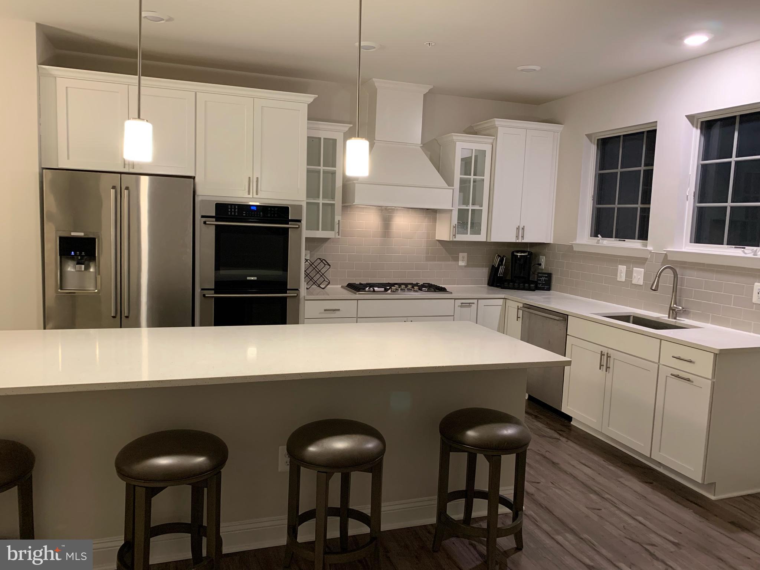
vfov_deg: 53.1
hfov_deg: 67.3
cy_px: 285
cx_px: 380
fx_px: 571
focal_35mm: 26
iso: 250
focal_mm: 4.25
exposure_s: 1/60
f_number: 1.8
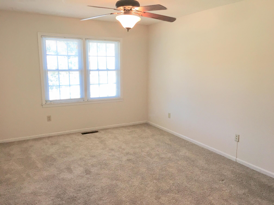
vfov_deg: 48.2
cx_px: 137
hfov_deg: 61.7
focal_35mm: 29
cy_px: 102
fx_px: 230
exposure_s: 1/30
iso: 40
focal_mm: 4.15
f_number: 2.2
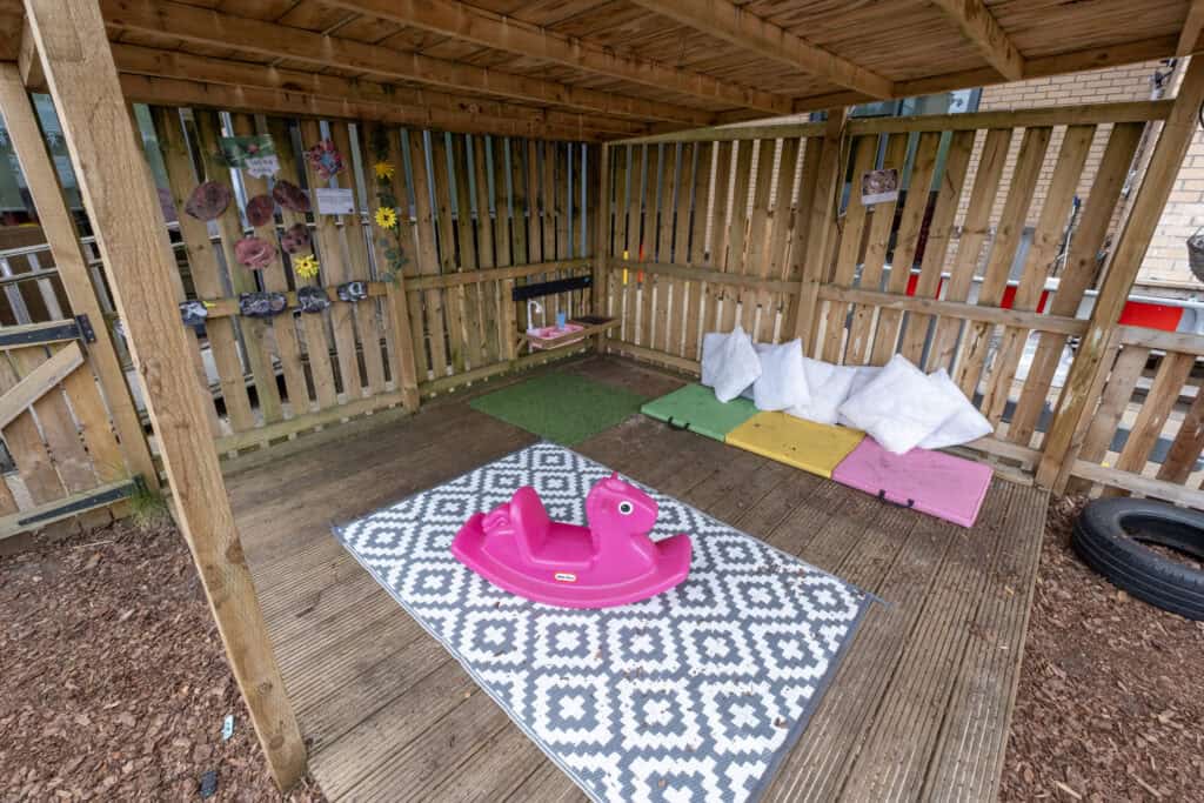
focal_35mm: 15
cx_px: 602
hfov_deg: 100.4
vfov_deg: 77.3
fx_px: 502
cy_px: 402
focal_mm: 10
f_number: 7.1
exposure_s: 1/125
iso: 400
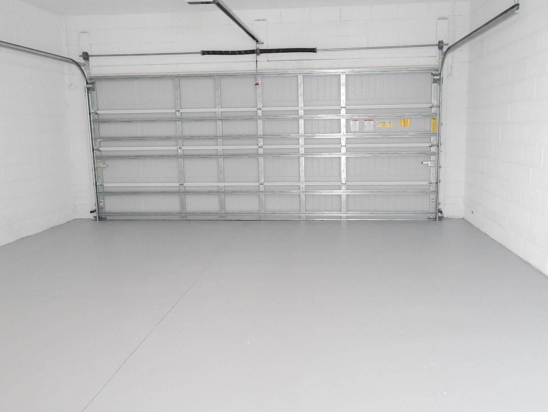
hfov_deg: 63.4
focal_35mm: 28
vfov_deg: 49.6
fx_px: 443
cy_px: 179
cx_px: 292
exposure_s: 1/25
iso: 400
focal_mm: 4
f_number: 3
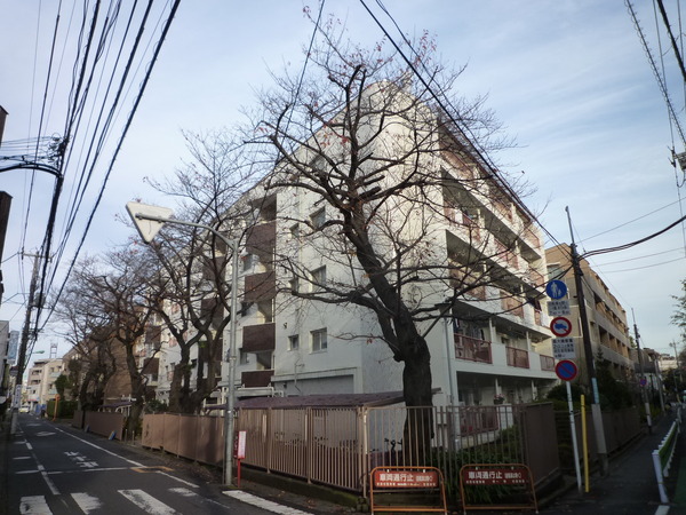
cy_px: 258
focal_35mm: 25
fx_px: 495
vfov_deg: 54.9
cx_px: 343
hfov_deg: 69.4
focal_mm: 4.4
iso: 125
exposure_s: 1/400
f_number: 2.8
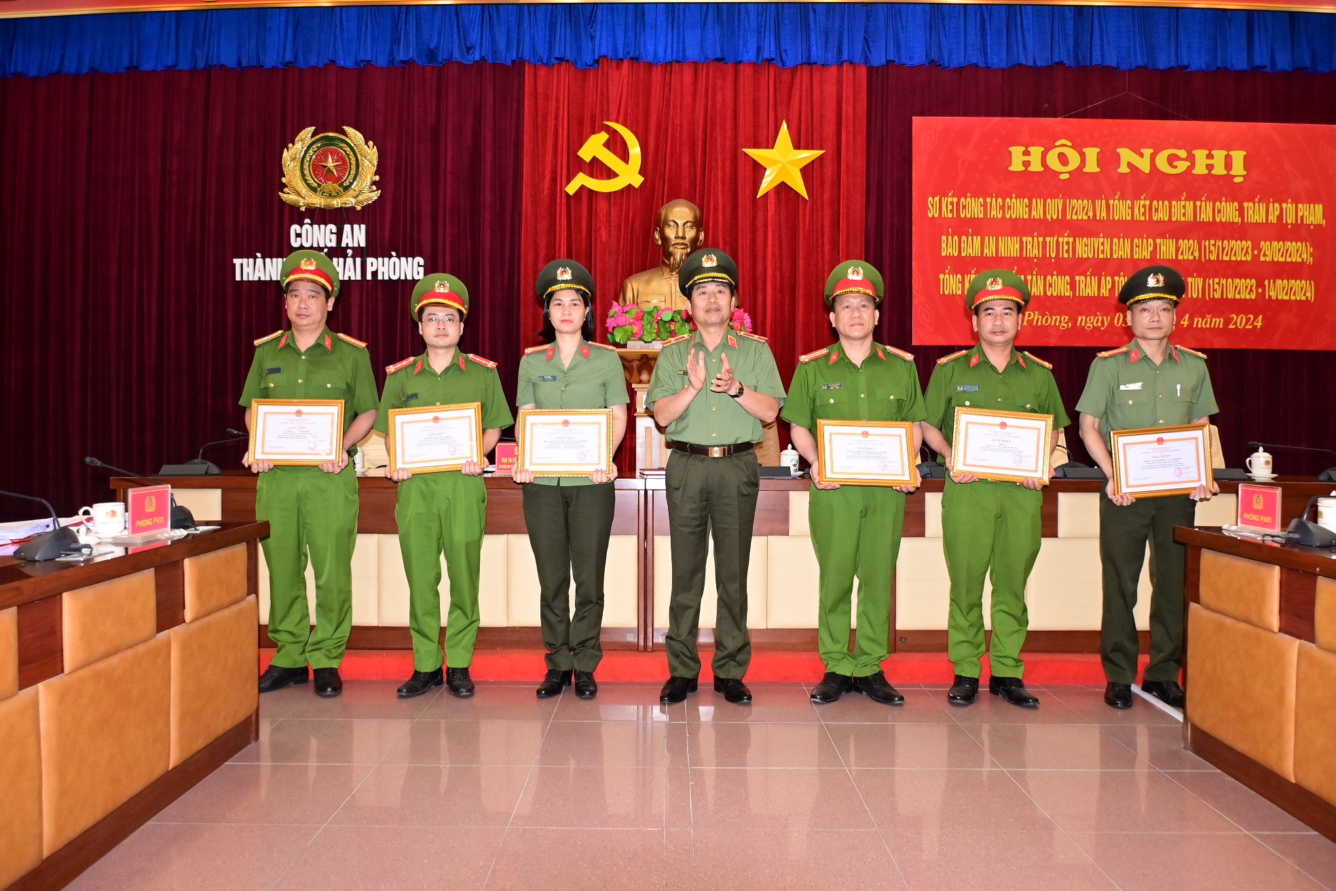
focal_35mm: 27
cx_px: 668
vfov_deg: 47.9
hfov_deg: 67.4
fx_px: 1002
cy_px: 446
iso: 1250
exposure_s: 1/200
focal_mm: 18
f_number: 3.5
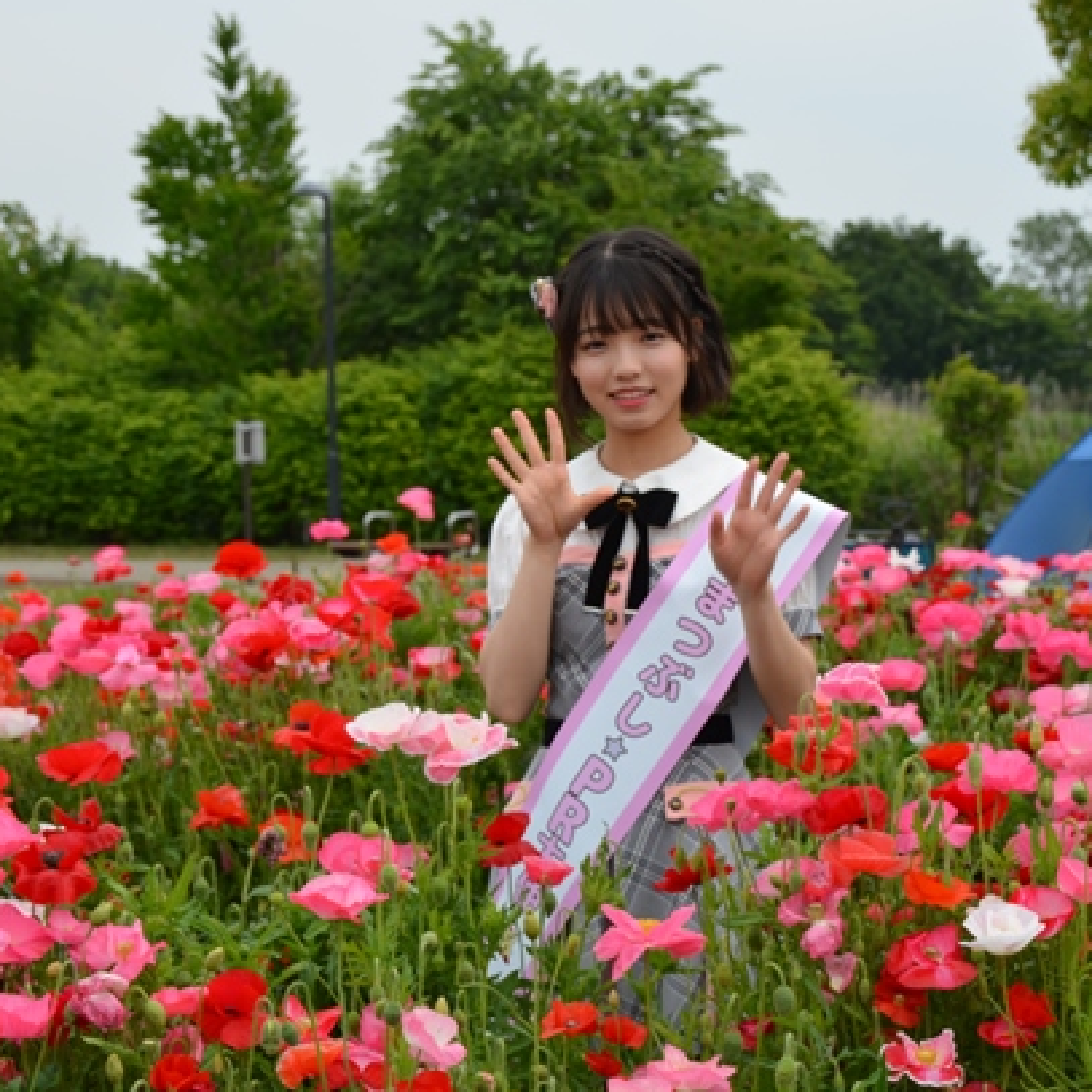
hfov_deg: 18.9
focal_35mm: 92
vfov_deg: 18.9
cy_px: 550
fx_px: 3284
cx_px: 569
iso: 110
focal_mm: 46
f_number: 8
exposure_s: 1/250
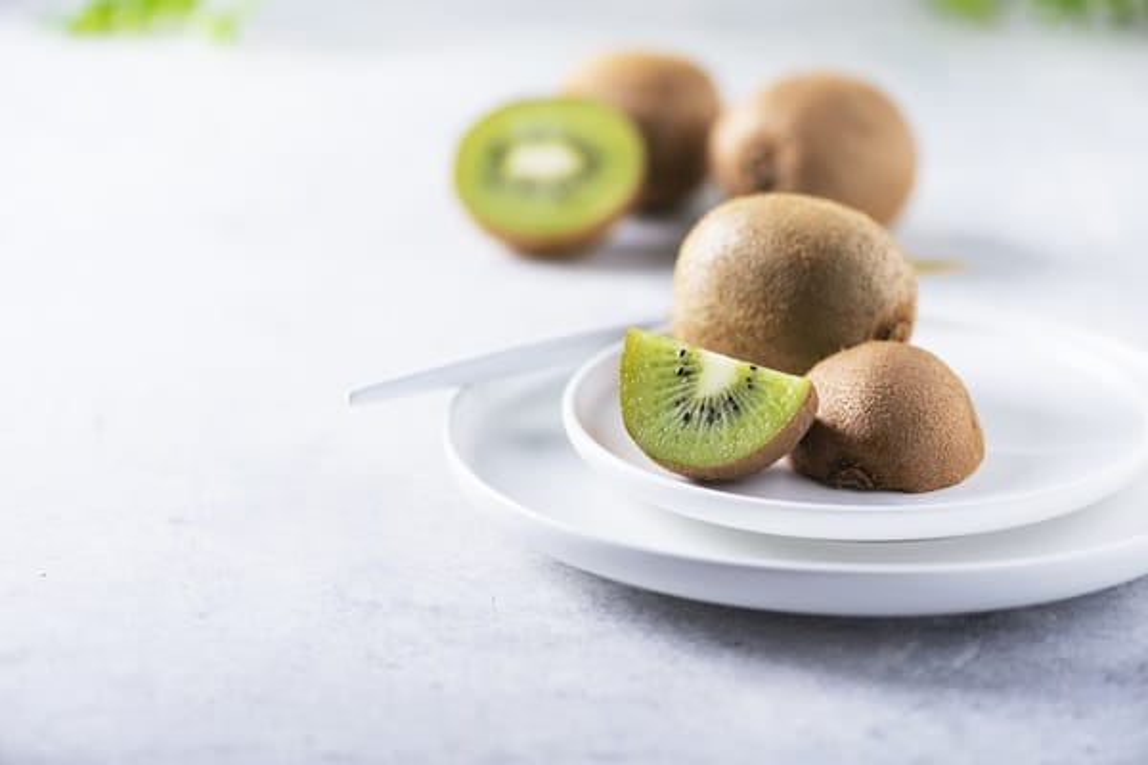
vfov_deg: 13.0
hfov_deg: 19.5
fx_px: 3348
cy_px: 382
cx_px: 574
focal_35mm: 105
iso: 100
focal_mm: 105
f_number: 4
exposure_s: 1/160
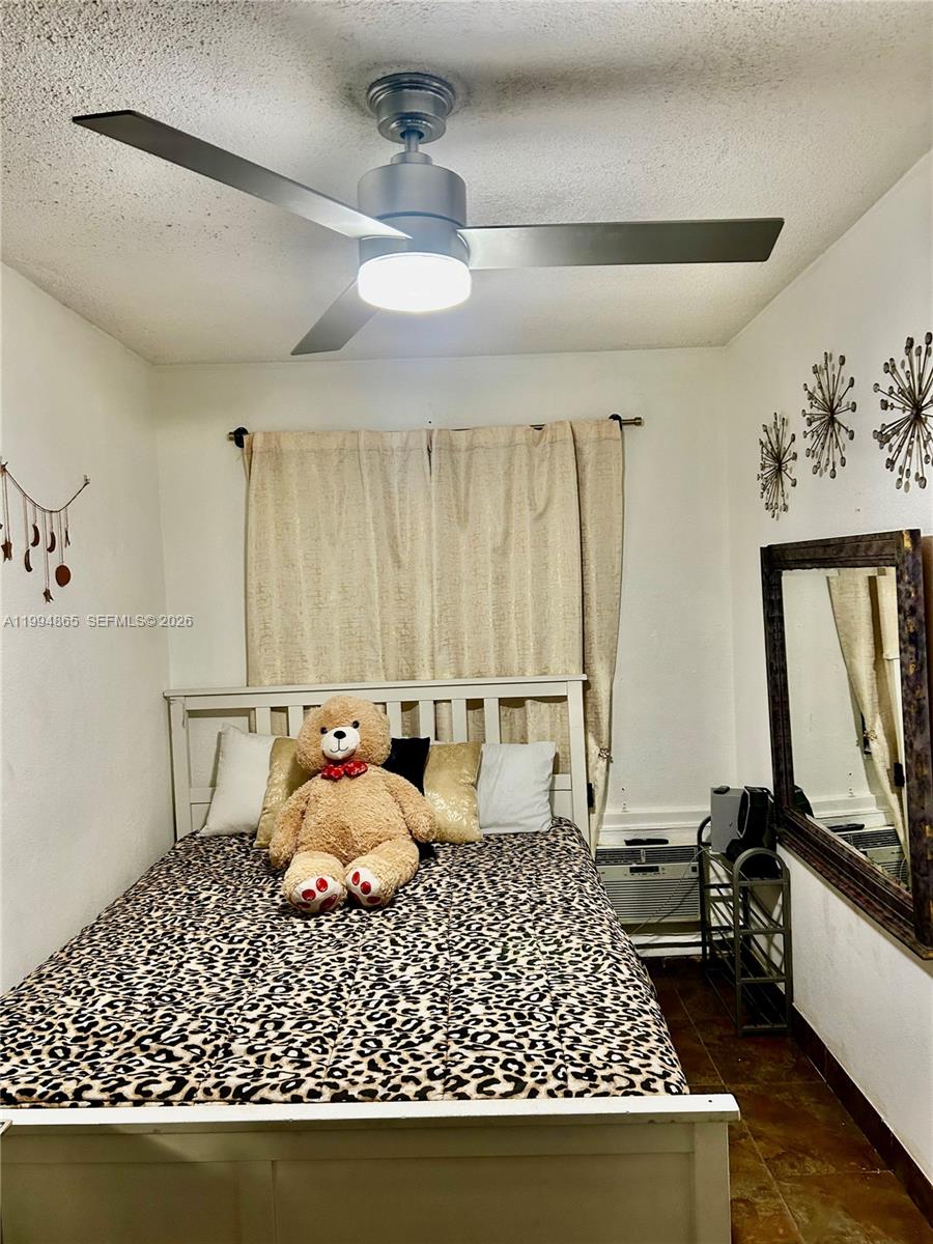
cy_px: 622
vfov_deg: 67.3
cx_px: 466
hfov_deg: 53.1
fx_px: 934
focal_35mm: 26
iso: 160
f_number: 1.5
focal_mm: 5.7
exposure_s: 1/60
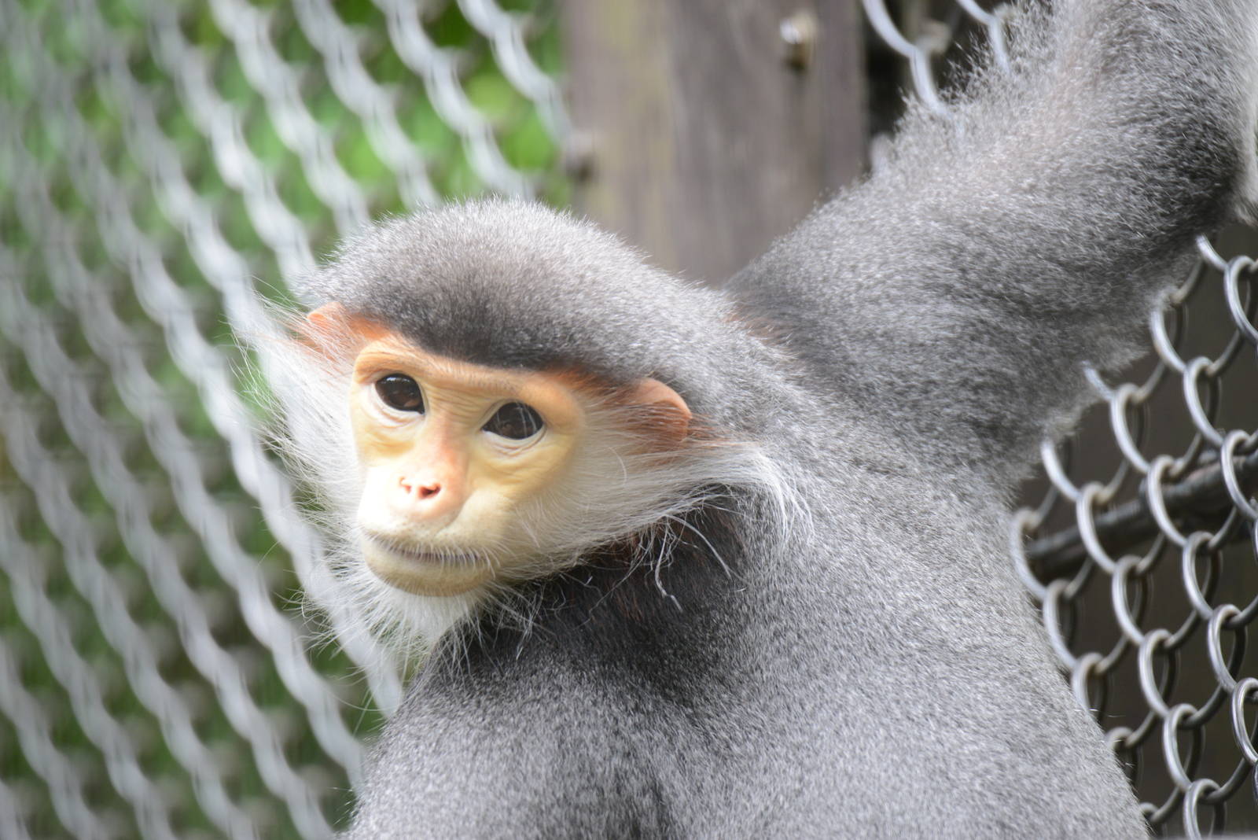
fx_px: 20973
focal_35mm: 600
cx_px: 629
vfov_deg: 2.3
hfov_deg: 3.4
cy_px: 420
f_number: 6.3
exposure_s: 1/80
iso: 1000
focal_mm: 600
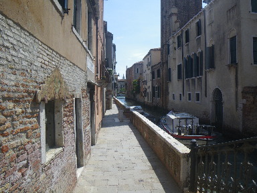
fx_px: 208
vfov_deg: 49.7
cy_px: 96
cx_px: 128
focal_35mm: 28
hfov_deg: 63.4
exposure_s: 1/400
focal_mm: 5
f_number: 4.2
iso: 50
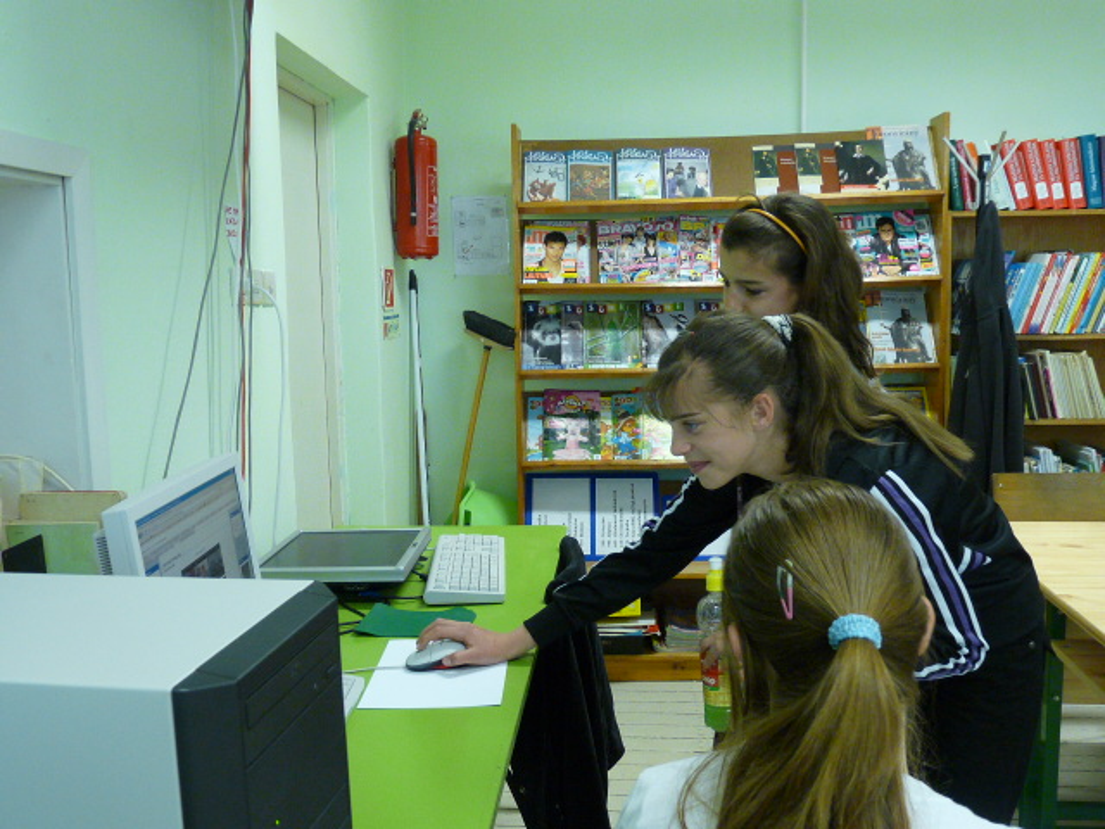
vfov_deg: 44.2
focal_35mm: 32
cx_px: 552
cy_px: 414
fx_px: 1021
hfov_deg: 56.8
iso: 320
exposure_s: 1/30
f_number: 2.8
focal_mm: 4.8
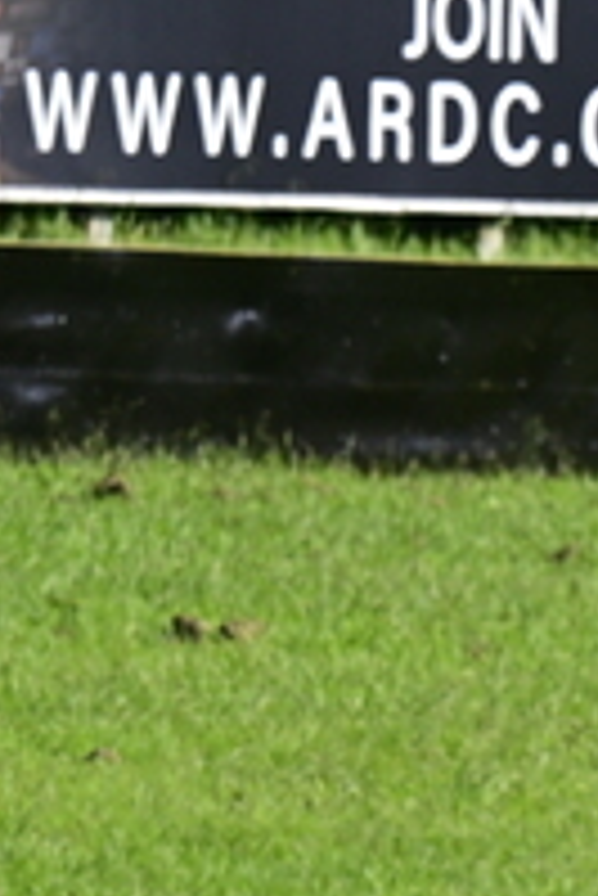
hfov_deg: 1.0
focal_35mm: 1366
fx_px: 33974
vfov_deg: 1.5
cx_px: 1533
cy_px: 1146
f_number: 11
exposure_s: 1/640
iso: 640
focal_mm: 340
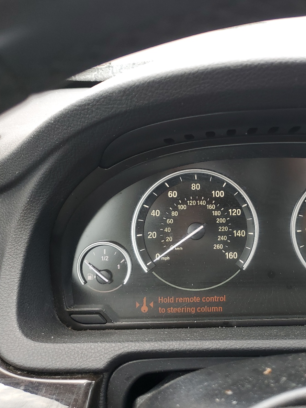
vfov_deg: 52.6
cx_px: 258
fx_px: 413
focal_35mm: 35
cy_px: 204
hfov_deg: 38.6
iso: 50
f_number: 1.5
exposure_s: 1/159
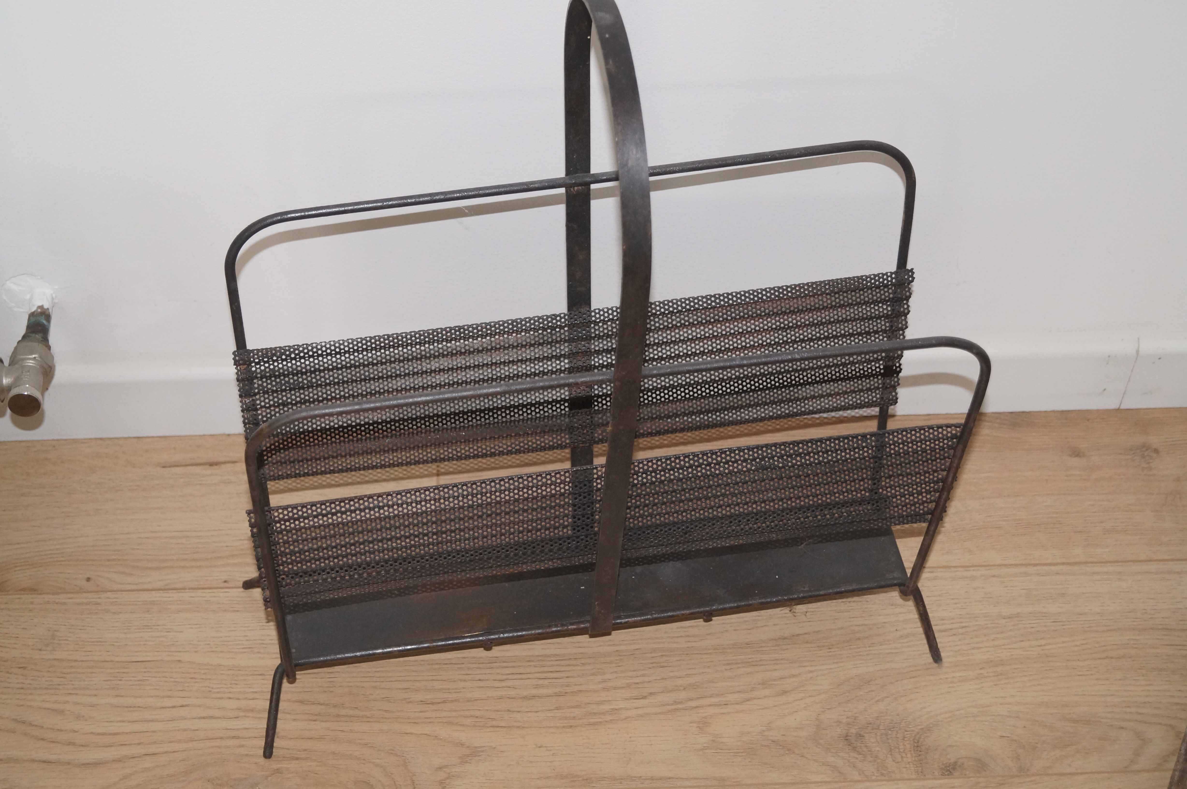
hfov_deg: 33.4
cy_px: 394
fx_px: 1976
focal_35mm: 60
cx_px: 594
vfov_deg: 22.6
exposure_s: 1/80
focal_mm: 40
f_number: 5.6
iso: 800
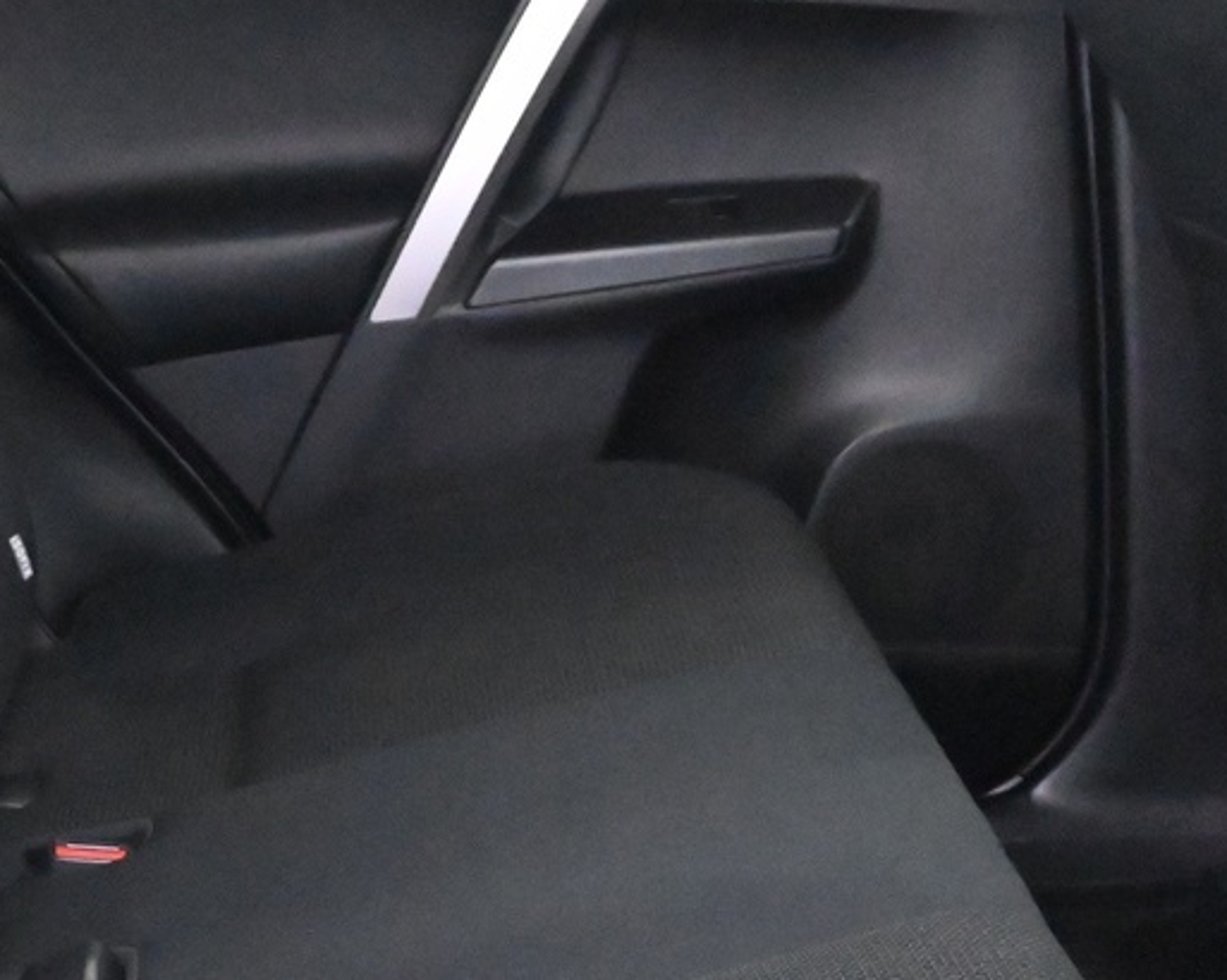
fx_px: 2985
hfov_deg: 23.0
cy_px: 705
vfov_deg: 18.6
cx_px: 280
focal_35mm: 82
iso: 14400
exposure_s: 1/30
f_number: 3.8
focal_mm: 18.5
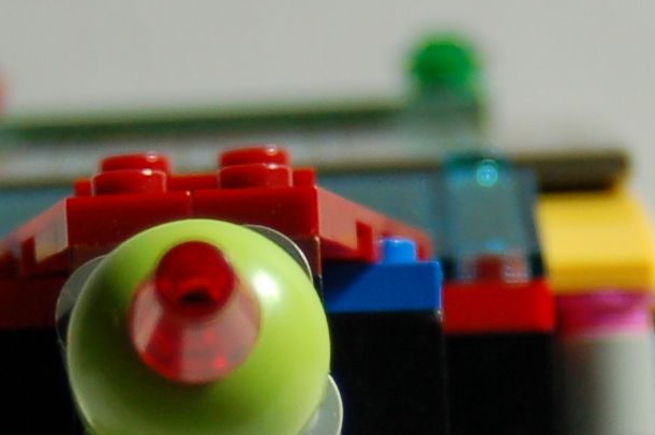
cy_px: 395
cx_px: 276
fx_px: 5907
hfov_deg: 6.3
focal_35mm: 325
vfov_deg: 4.2
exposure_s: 1/1000
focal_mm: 44
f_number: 4
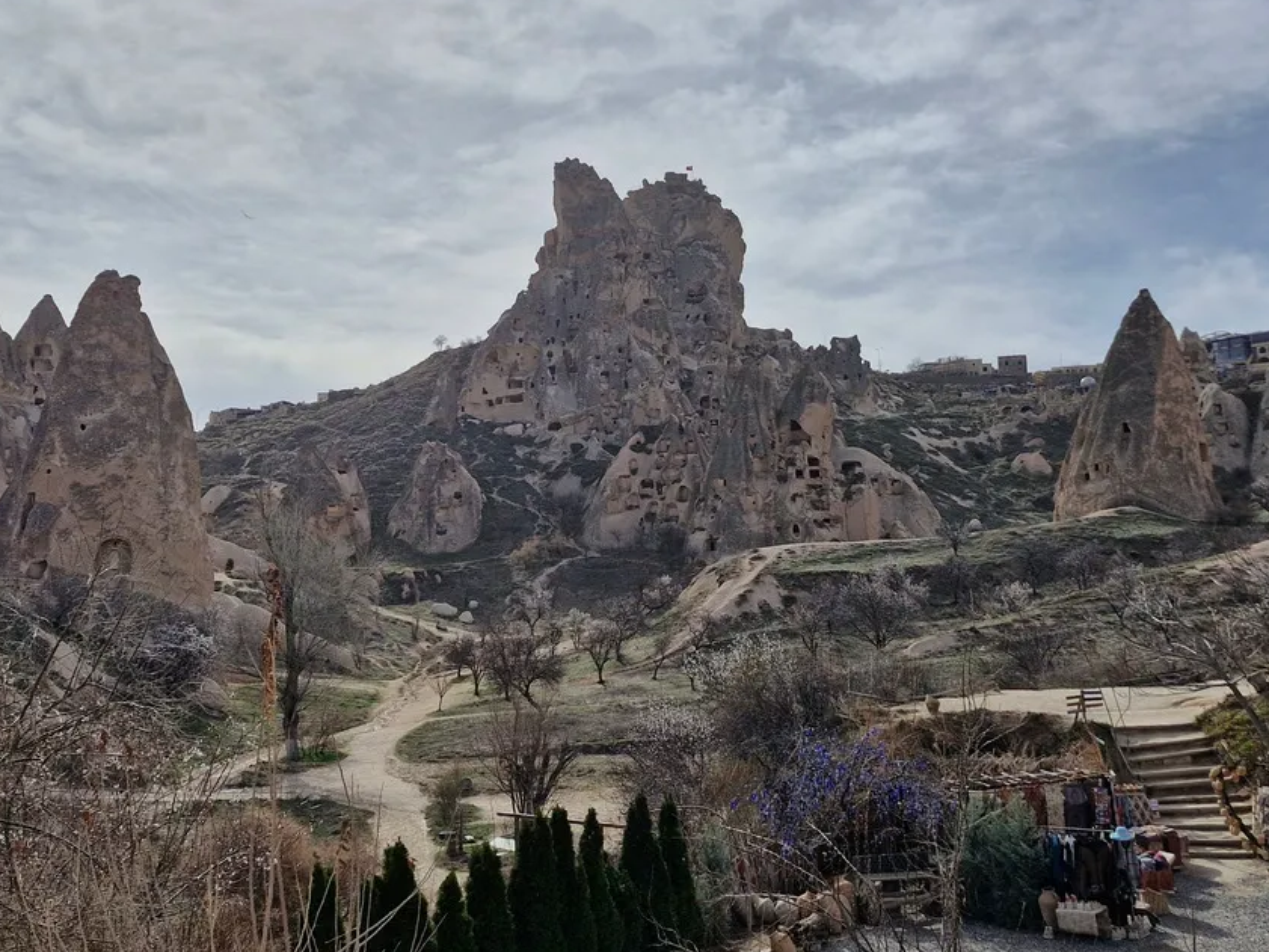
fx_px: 1283
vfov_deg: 40.7
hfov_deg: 52.6
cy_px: 425
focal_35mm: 35
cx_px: 667
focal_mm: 5.54
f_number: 1.8
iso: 50
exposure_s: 1/6912
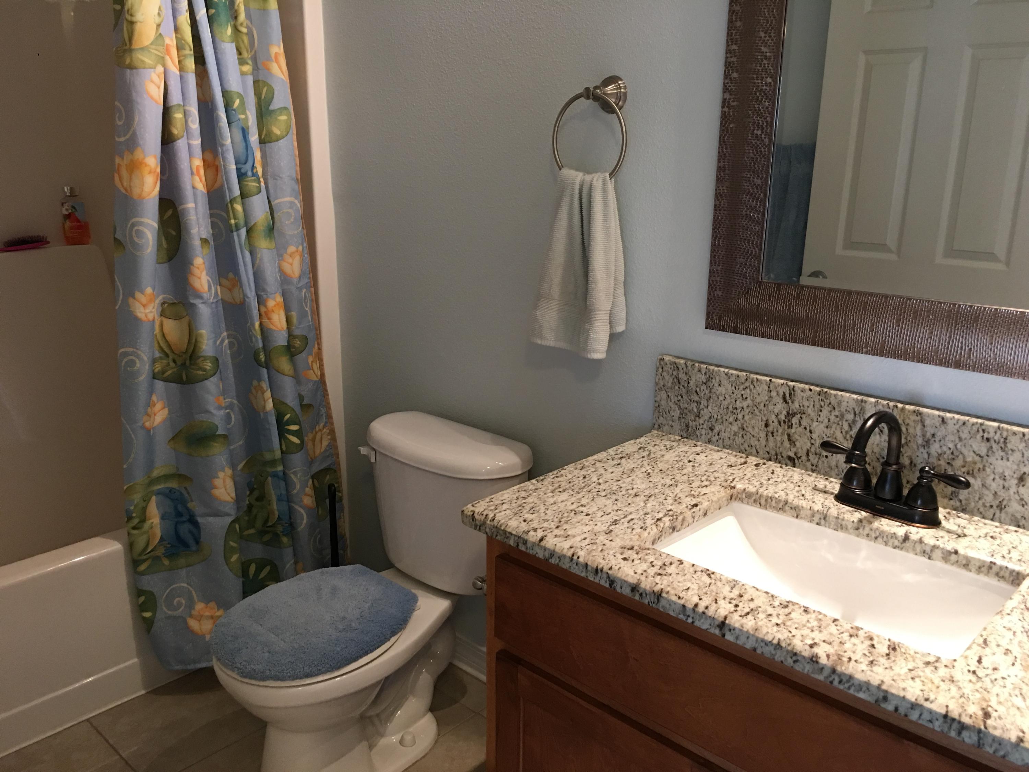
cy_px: 386
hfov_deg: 61.7
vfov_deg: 48.2
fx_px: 862
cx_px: 514
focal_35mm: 29
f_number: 2.2
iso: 64
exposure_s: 1/15
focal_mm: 4.15
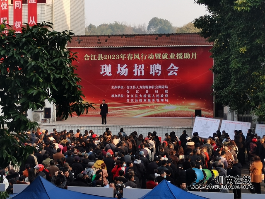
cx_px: 132
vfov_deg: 19.9
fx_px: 567
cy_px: 100
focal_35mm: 74
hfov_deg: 26.3
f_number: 1.9
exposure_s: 1/281
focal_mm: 4.94
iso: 50
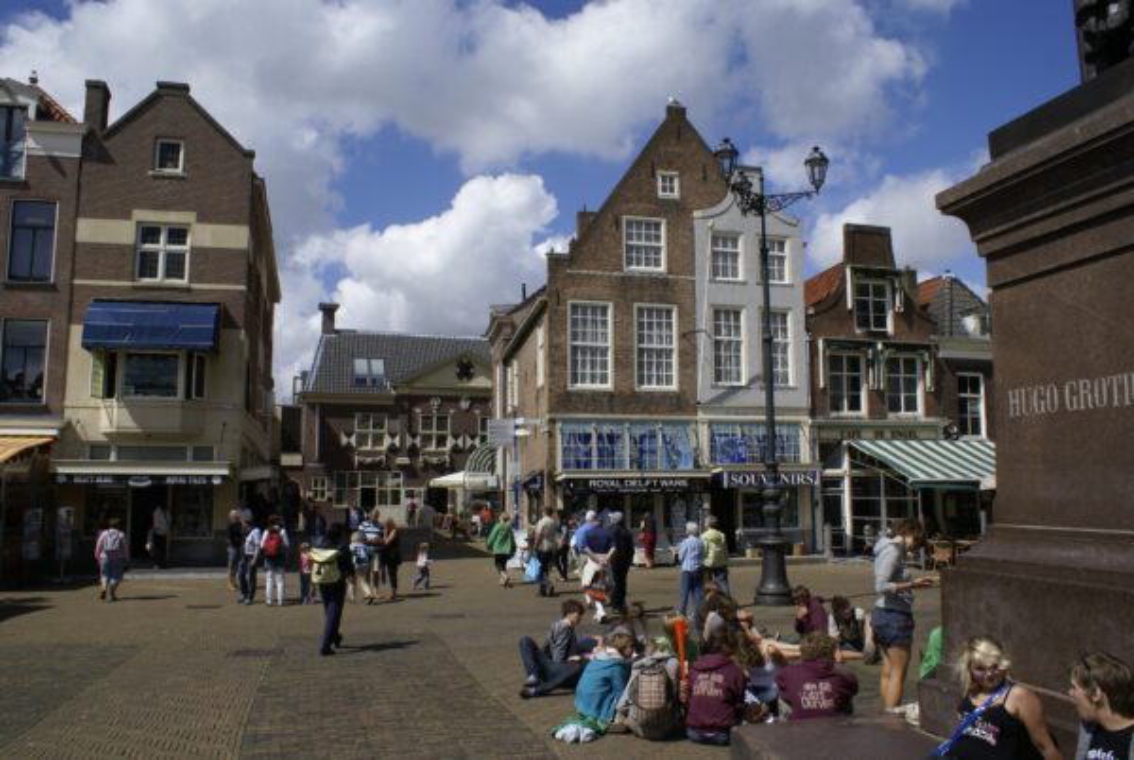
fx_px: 852
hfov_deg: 67.3
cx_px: 567
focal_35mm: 27
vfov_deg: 48.1
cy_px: 380
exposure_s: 1/320
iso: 100
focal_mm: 18
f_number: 10
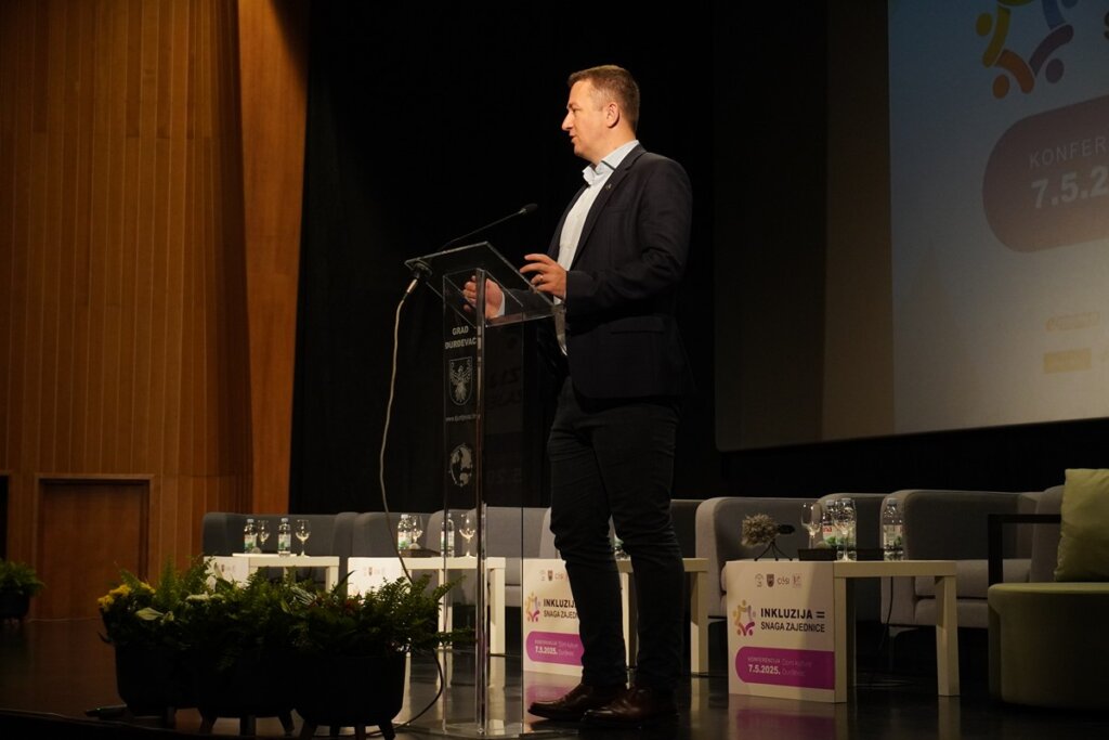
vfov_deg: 22.6
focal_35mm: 60
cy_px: 370
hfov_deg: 33.4
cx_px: 554
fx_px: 1848
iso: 2000
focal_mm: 40
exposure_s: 1/100
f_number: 5.6
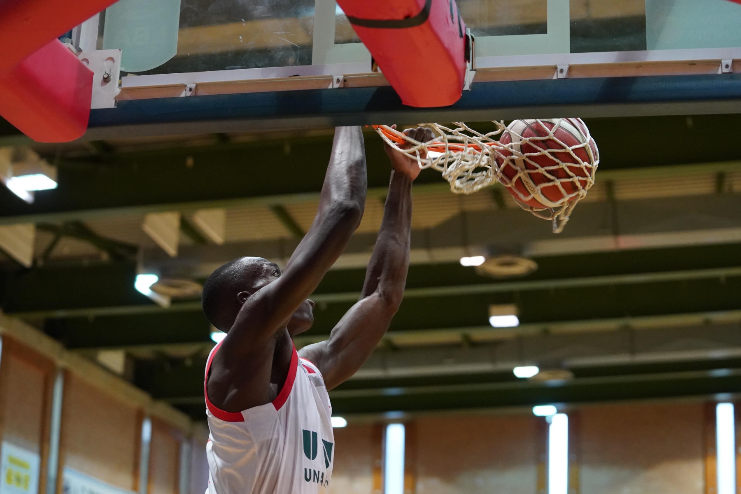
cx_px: 370
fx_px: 1441
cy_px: 247
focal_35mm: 70
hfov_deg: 28.8
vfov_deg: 19.5
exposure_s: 1/1000
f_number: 3.5
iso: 8000
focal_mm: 70
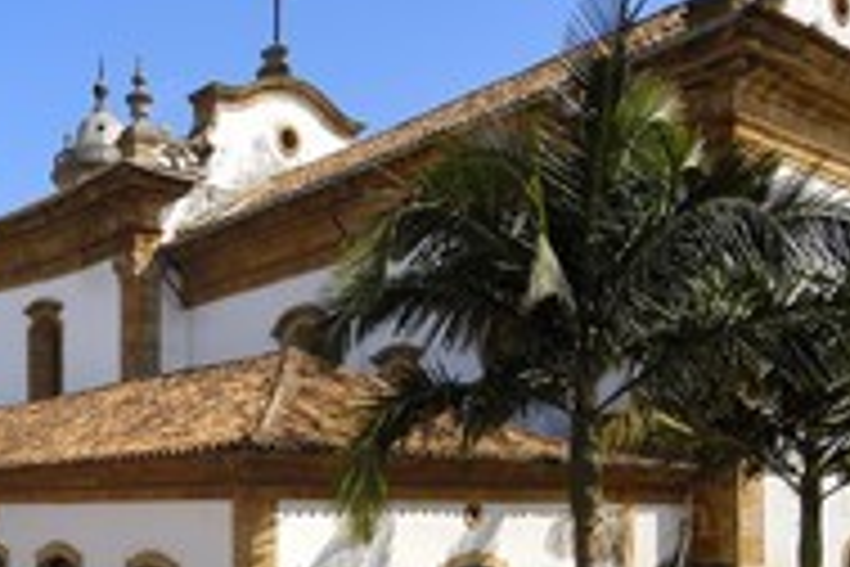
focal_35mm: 40
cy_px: 482
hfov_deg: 45.8
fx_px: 944
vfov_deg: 32.2
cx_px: 164
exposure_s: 1/160
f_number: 11
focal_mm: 12
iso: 100
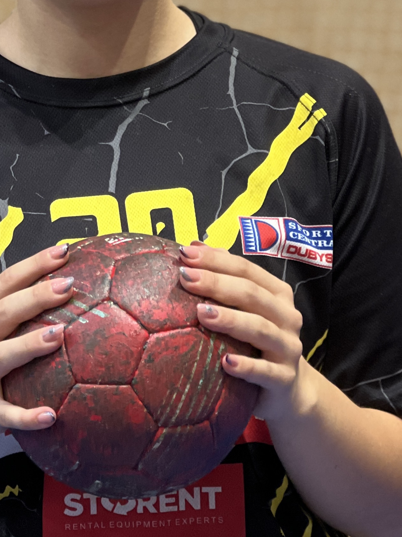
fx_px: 2849
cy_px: 175
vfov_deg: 10.7
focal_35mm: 184
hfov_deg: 8.1
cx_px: 130
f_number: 2.8
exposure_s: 1/33
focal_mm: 9
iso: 250
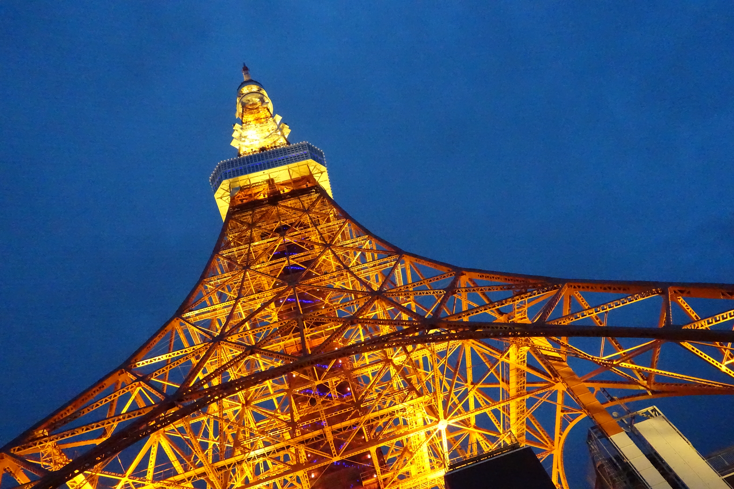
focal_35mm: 24
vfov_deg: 53.1
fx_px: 489
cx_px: 367
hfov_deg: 73.7
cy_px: 244
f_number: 4
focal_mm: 8.8
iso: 12800
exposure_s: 1/640
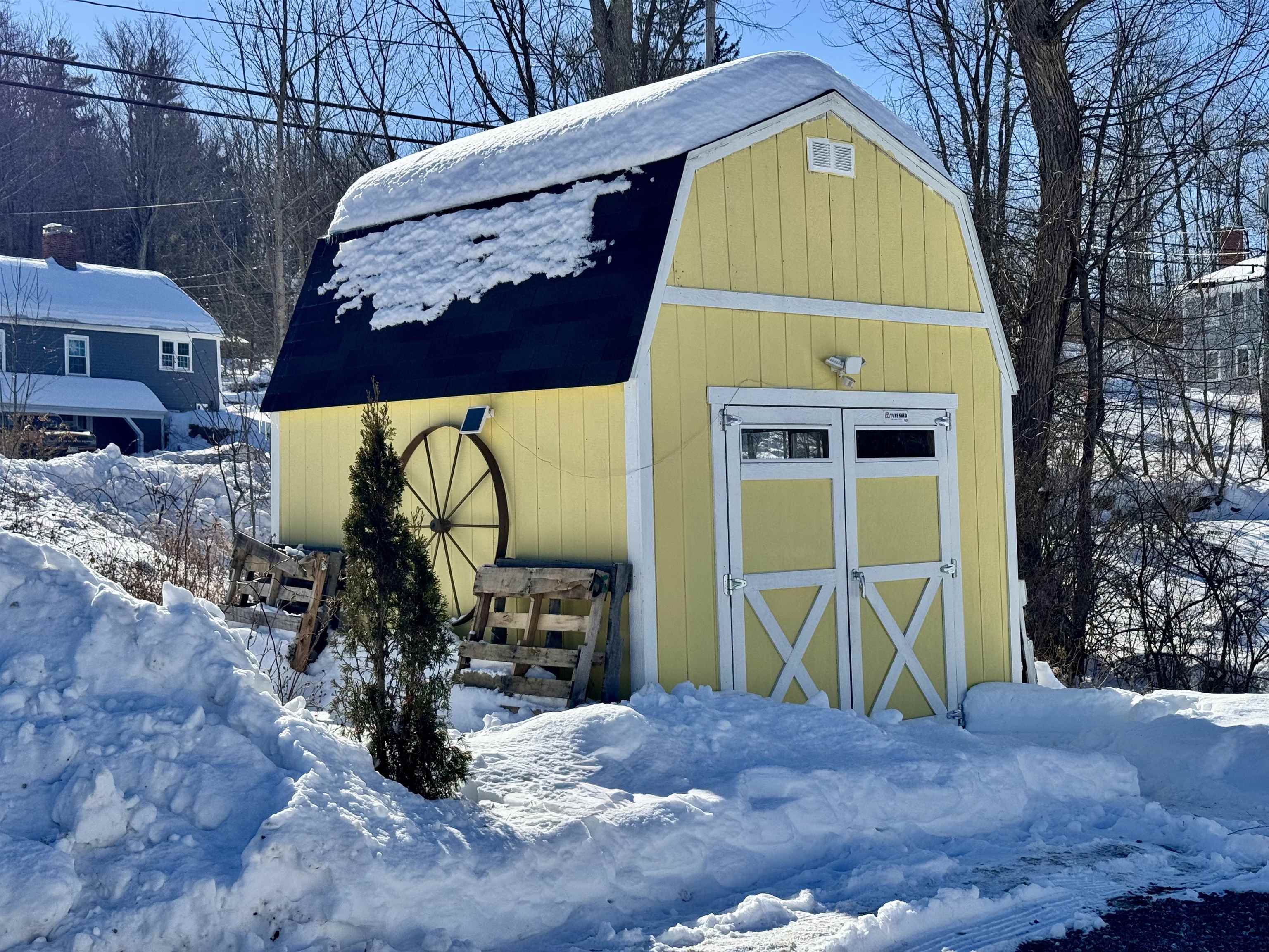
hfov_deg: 39.7
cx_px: 634
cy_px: 476
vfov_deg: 30.3
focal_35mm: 48
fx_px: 1760
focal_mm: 6.76
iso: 80
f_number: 1.78
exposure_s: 1/7092
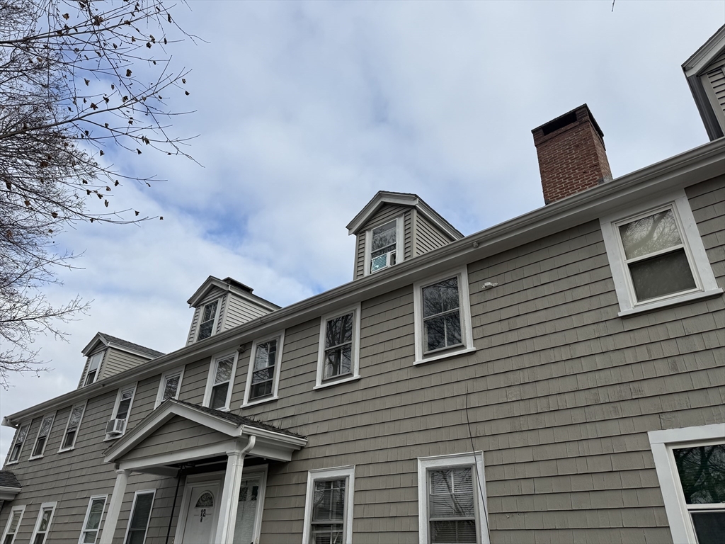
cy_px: 272
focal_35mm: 24
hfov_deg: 71.6
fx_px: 503
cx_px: 362
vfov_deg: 56.8
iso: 80
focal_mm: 6.76
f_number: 1.78
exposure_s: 1/4405
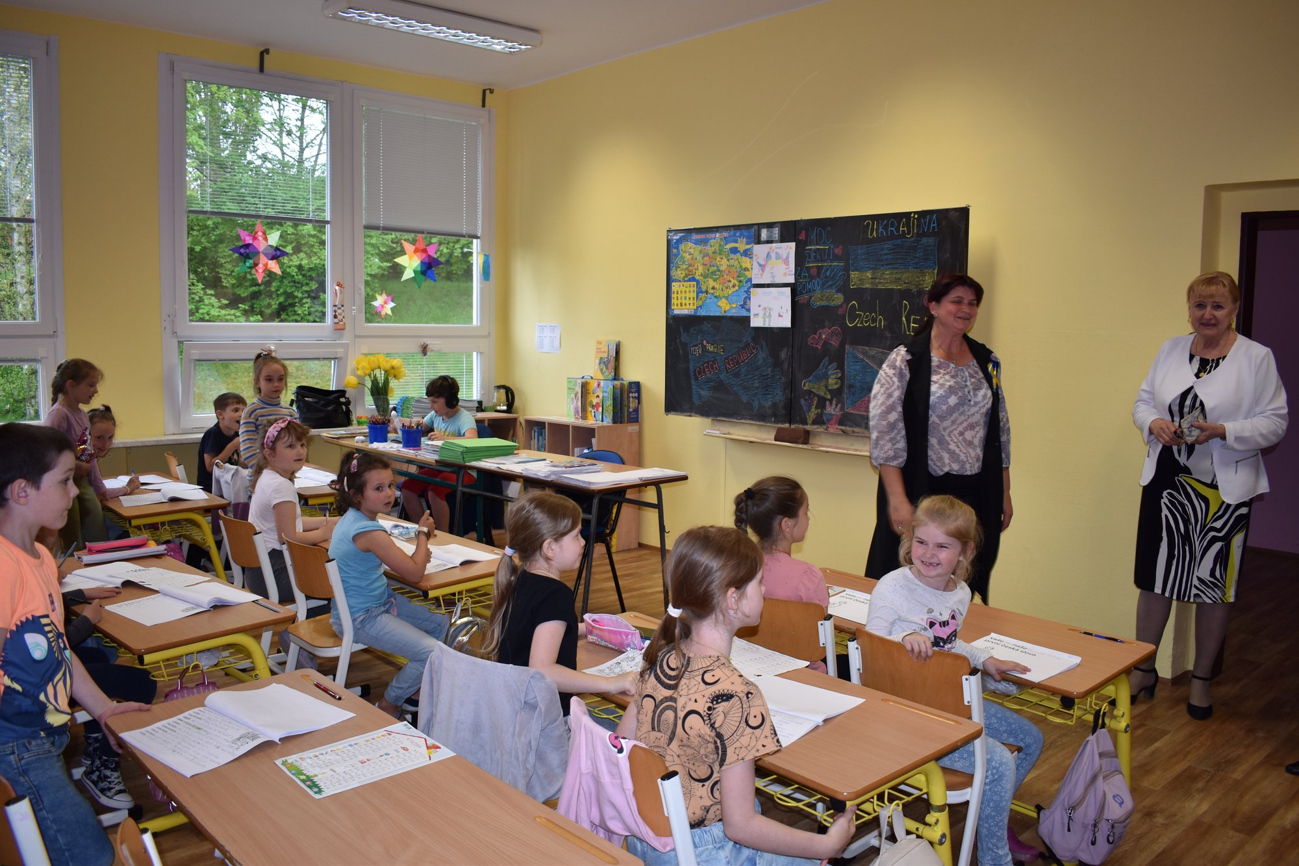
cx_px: 650
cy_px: 433
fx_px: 974
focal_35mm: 27
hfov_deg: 67.4
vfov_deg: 47.9
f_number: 3.5
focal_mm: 18
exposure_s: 1/60
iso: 180
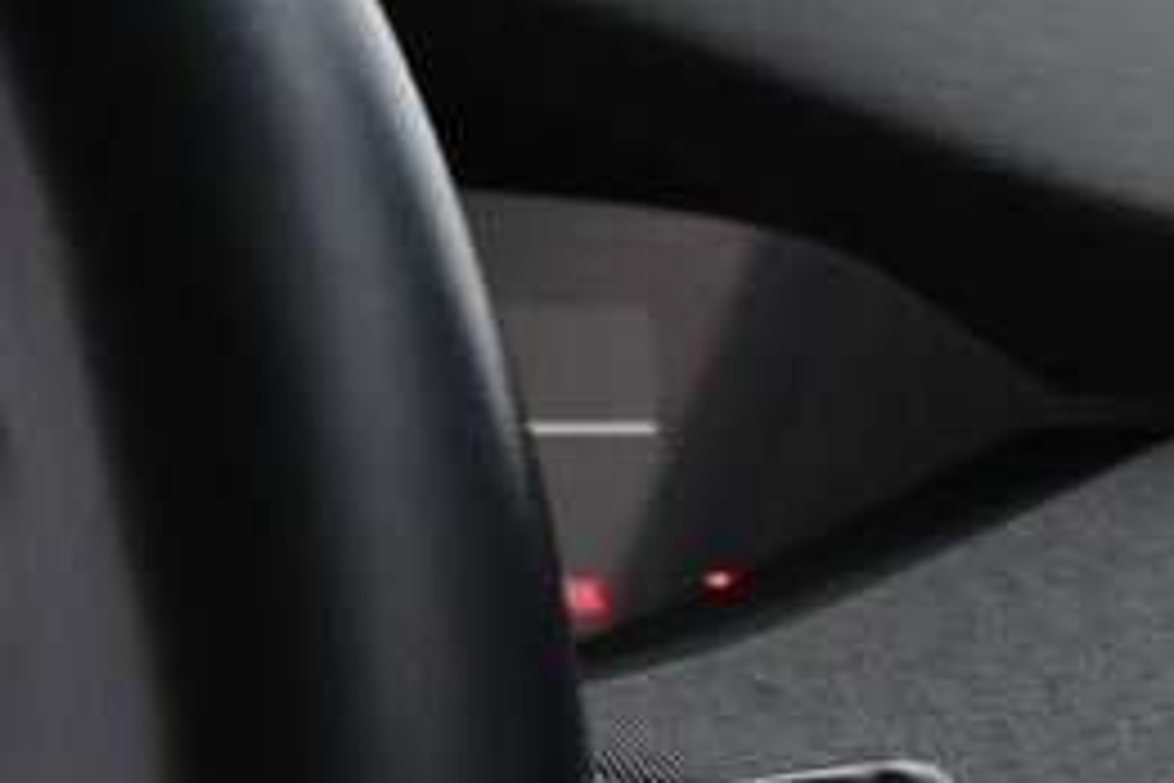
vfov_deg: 9.0
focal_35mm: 149
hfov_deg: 10.4
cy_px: 1166
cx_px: 3392
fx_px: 4859
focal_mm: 16
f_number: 3.5
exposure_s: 1/25
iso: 1600
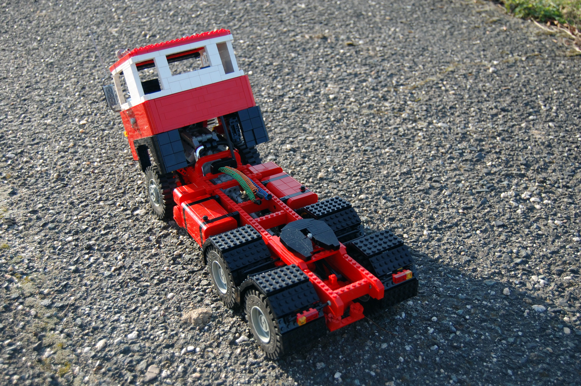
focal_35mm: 39
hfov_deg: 49.6
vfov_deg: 34.1
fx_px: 629
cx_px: 290
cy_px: 193
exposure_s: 1/500
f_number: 4.2
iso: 250
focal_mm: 26
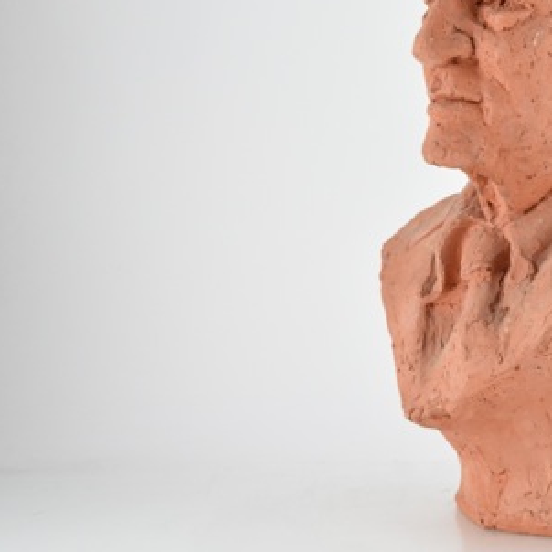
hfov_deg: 15.9
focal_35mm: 108
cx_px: 515
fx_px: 1948
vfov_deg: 16.1
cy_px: 211
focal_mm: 40
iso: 800
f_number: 6.3
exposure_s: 1/125
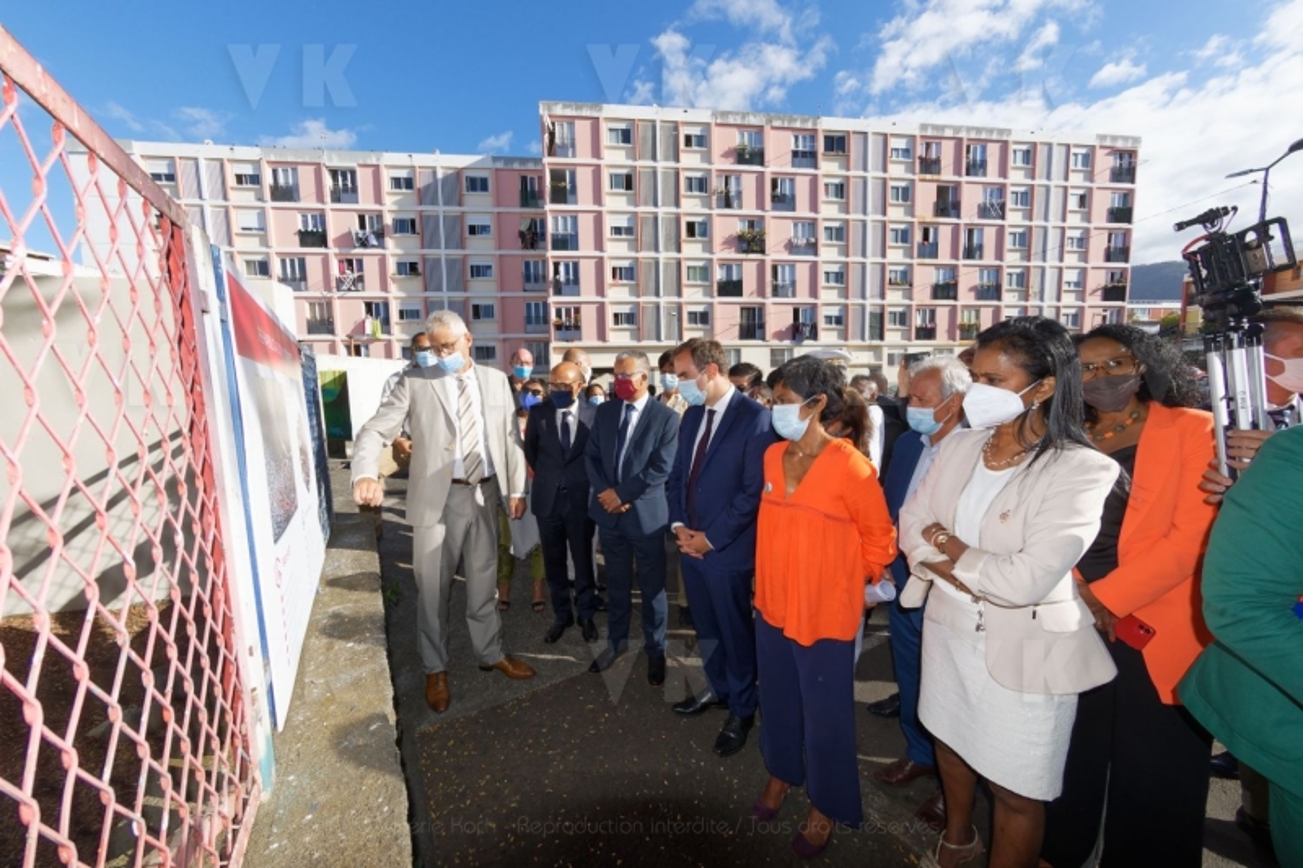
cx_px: 652
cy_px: 434
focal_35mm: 15
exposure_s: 1/250
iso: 200
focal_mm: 10.5
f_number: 10
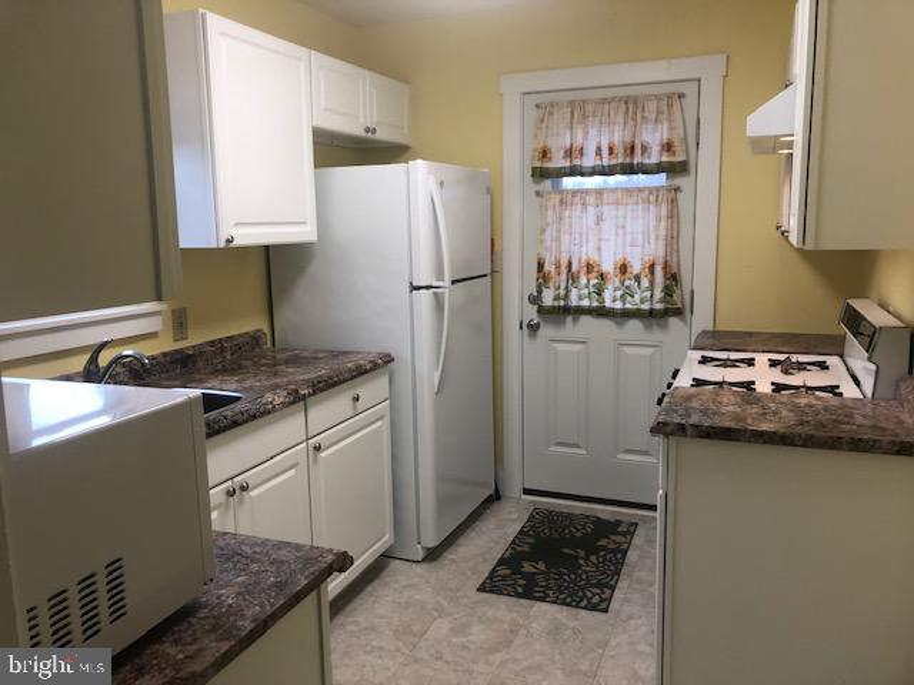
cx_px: 457
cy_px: 342
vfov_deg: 49.7
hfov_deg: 63.4
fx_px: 739
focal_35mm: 28
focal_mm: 3.99
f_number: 1.8
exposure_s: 1/120
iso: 50
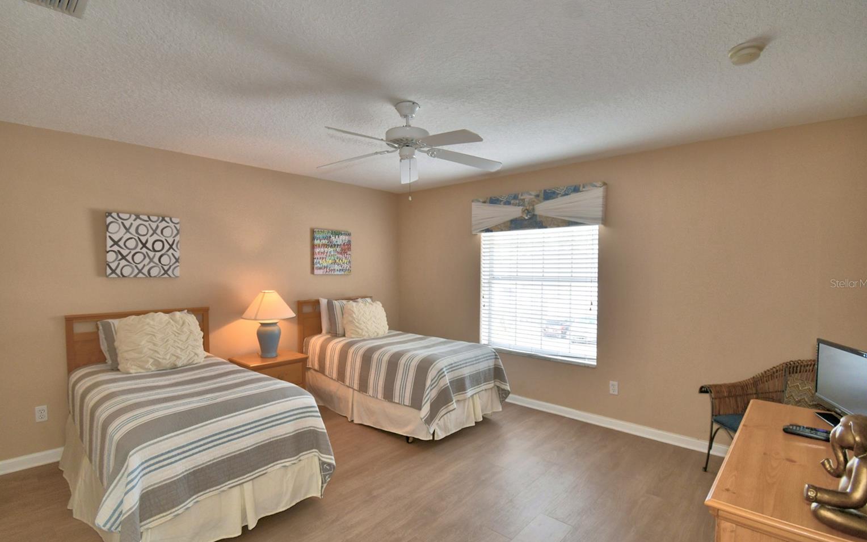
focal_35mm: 16
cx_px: 427
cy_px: 283
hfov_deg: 97.8
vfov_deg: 71.2
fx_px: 378
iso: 200
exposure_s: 1/30
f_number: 4.5
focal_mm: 10
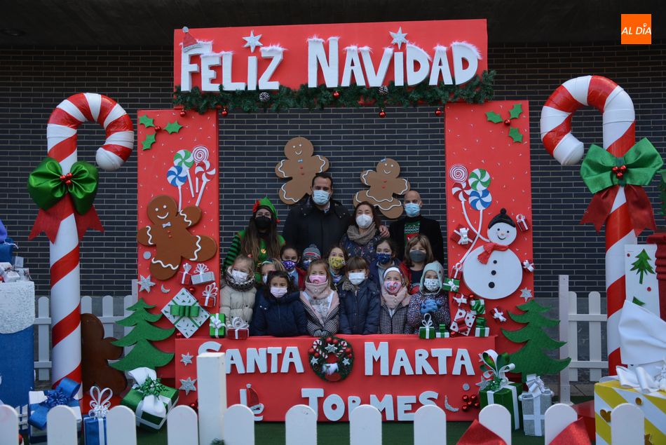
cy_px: 222
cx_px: 333
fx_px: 694
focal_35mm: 38
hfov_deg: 51.2
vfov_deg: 35.6
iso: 100
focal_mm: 25
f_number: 4
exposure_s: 1/125
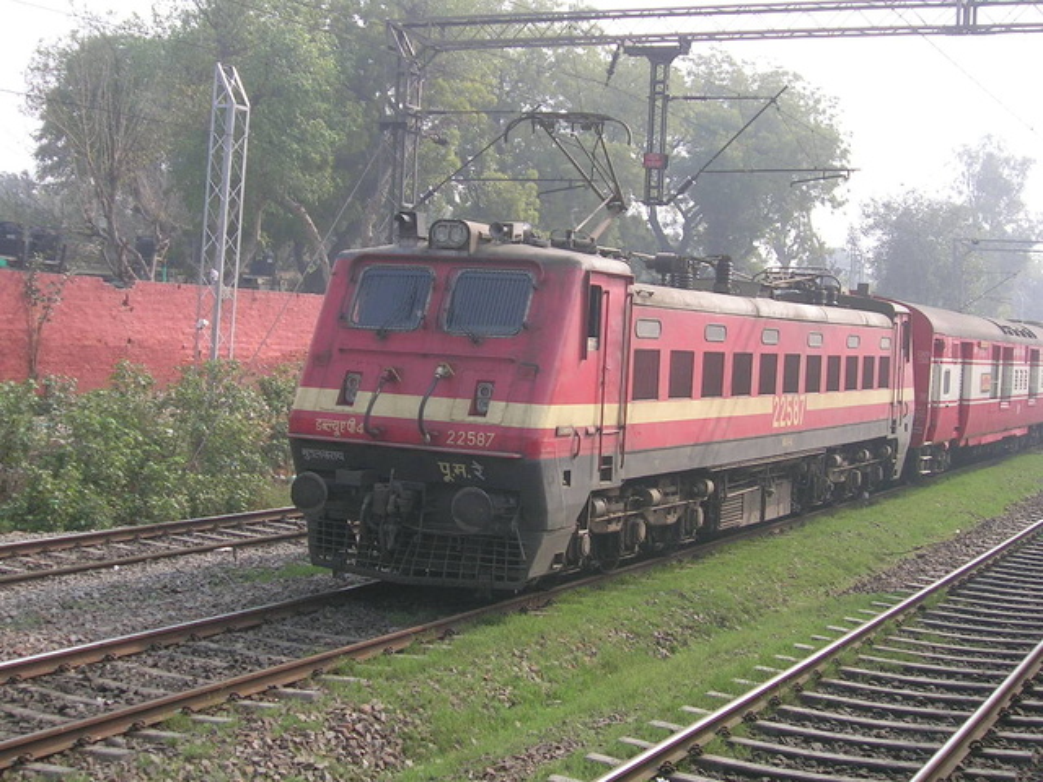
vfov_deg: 27.5
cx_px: 522
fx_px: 1597
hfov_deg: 36.2
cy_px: 391
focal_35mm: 53
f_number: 3.2
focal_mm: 8
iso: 50
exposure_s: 1/345
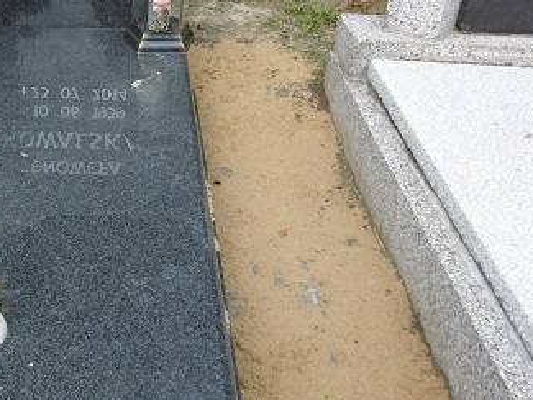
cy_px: 203
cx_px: 31
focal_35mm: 59
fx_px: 909
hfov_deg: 30.9
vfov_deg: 24.8
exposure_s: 1/500
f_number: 3.1
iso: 100
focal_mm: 4.3
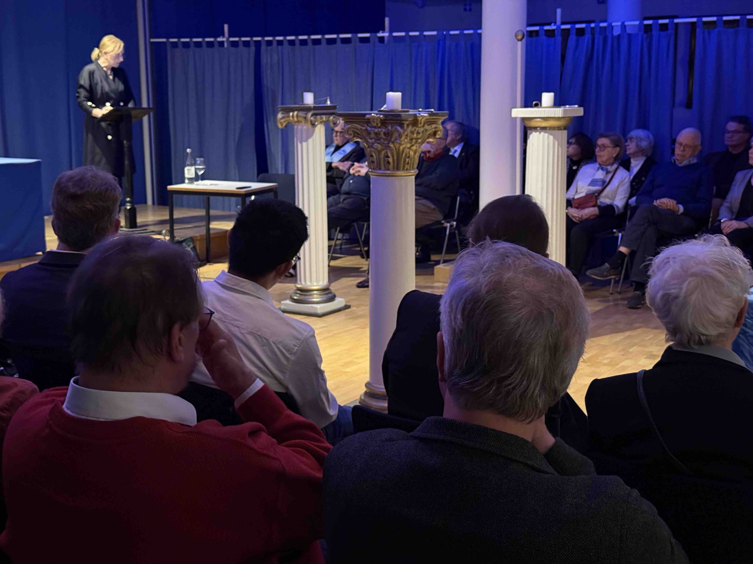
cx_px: 376
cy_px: 282
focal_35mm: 48
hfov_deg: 39.7
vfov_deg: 30.3
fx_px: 1044
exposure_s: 1/20
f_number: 1.78
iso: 800
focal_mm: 6.76
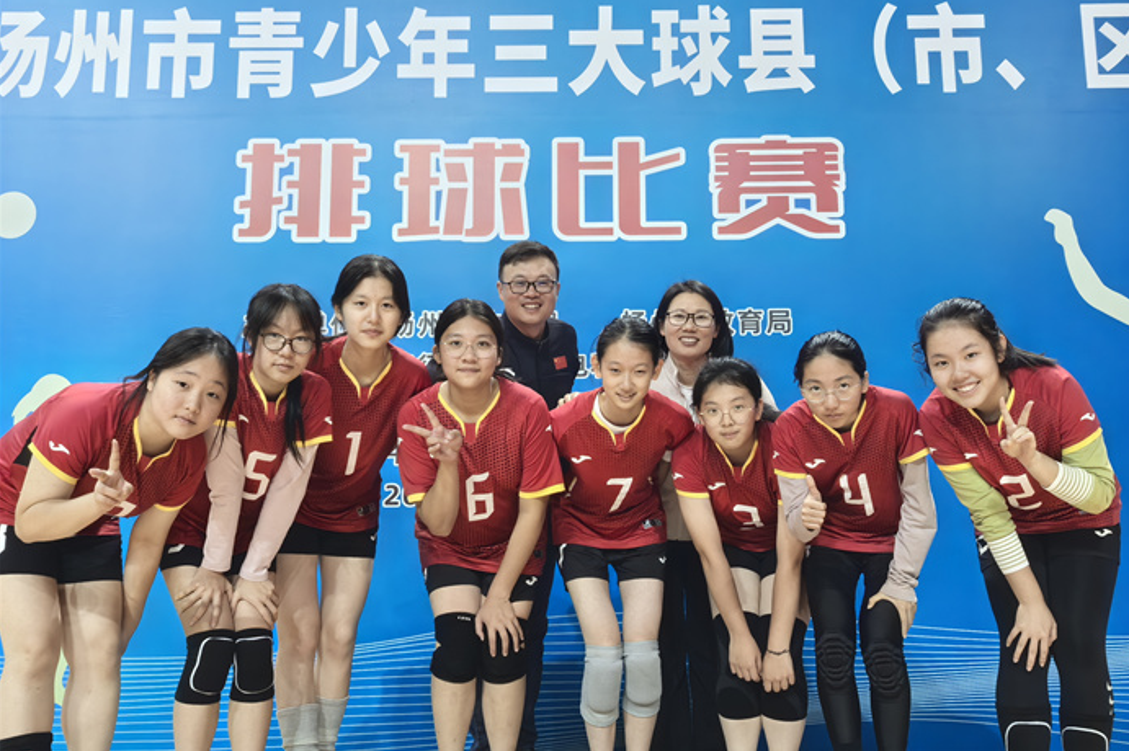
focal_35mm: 39
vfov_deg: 34.2
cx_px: 570
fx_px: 1222
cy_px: 383
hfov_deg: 49.6
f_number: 4
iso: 250
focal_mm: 5.75
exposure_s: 1/33.3
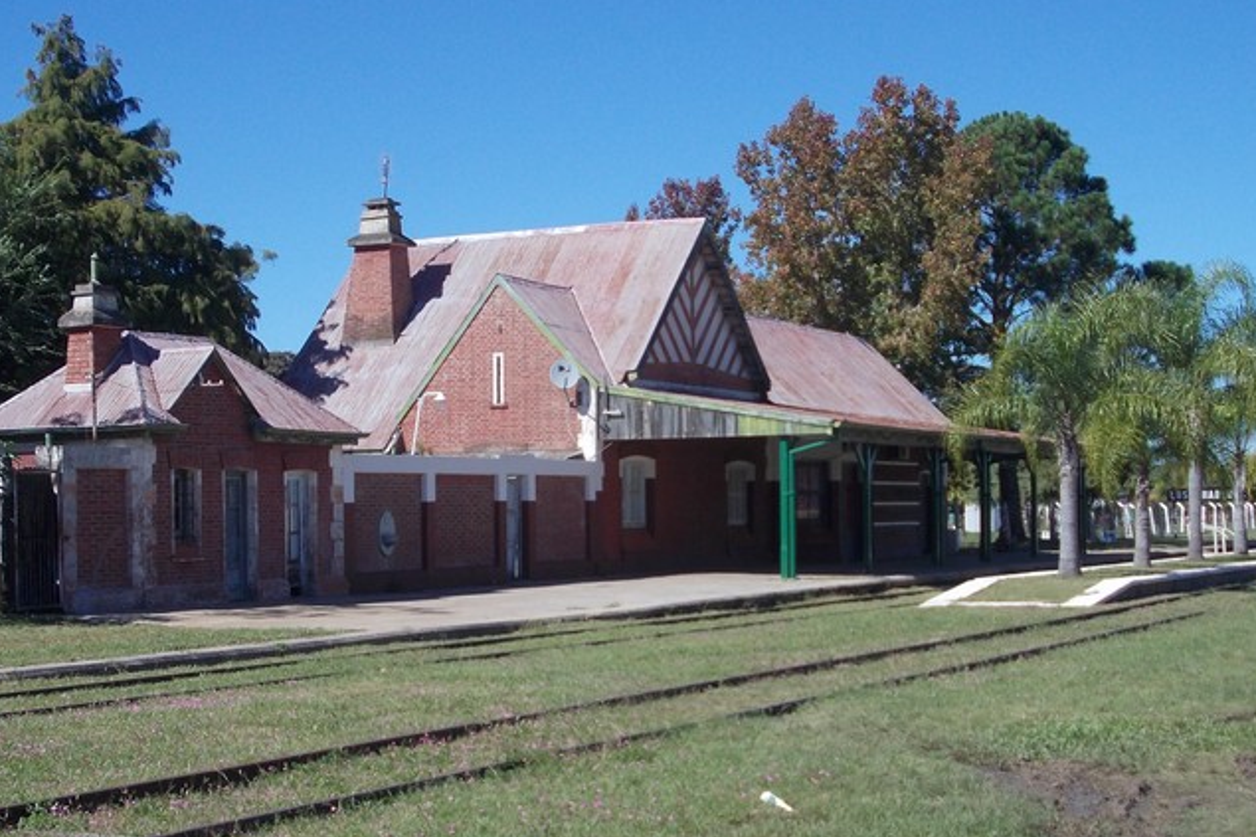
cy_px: 520
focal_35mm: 64
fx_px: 2232
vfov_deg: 21.2
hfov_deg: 31.4
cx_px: 580
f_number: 7.2
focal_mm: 7.2
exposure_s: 1/200
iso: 80
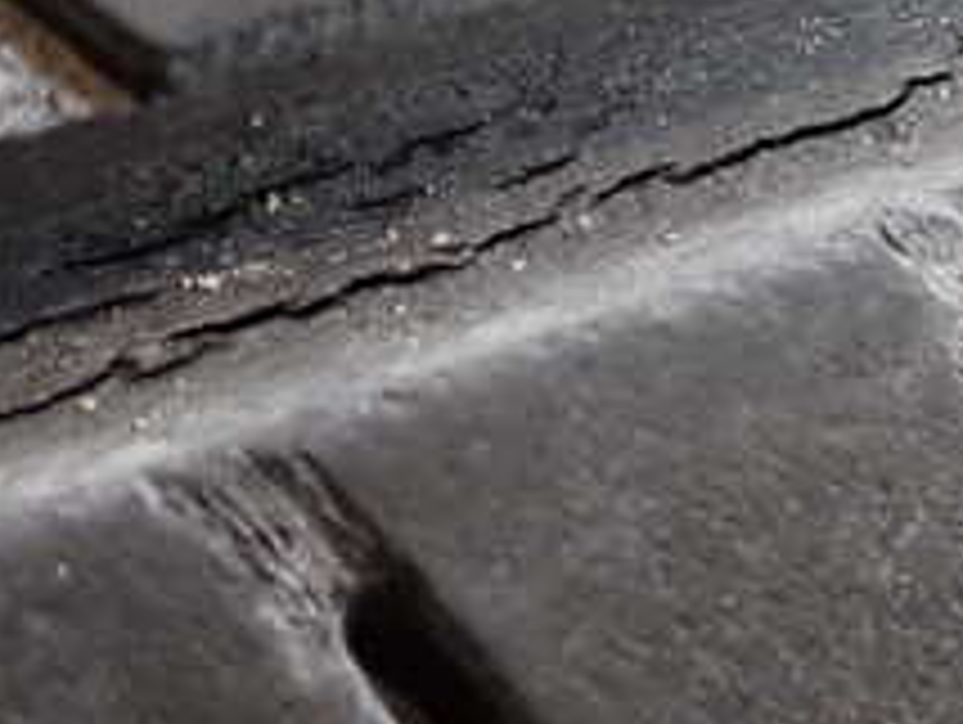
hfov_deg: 23.0
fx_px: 2339
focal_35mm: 84
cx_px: 724
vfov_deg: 17.4
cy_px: 94
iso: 400
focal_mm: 5.4
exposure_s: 1/125
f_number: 2.3
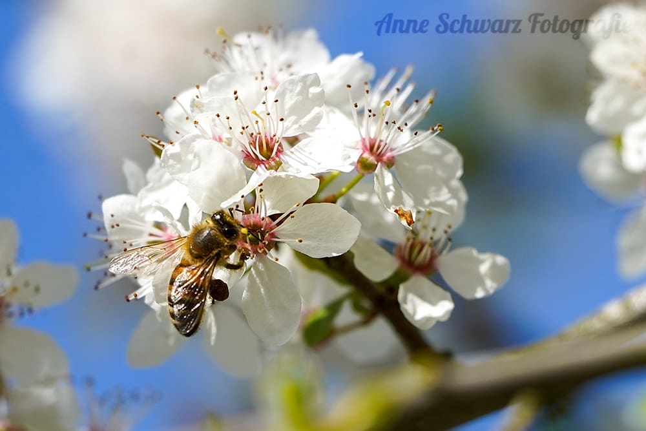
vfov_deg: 4.6
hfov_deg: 6.9
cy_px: 216
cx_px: 323
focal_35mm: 300
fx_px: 5384
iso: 400
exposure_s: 1/2000
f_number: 5.6
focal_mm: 300
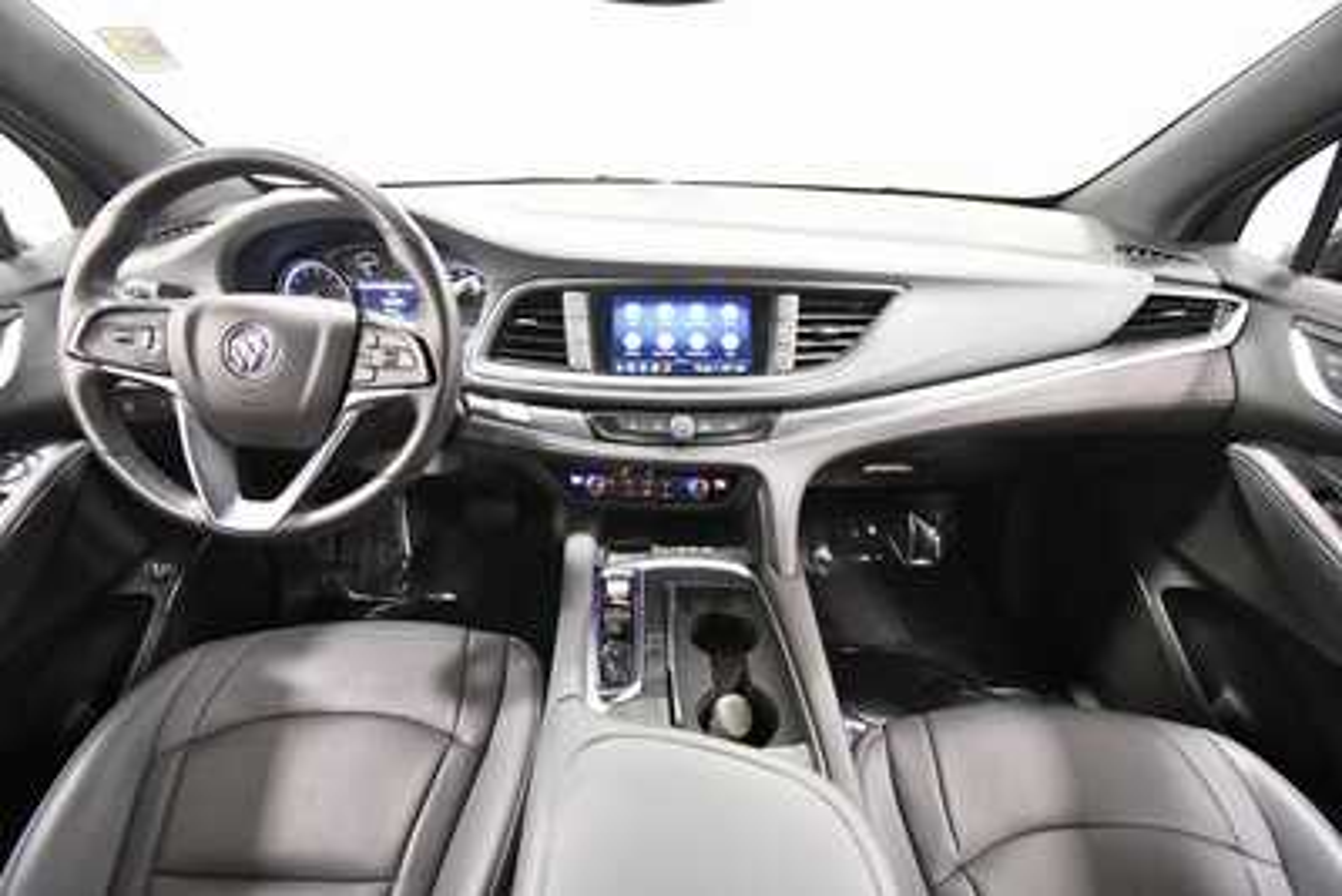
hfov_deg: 100.4
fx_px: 559
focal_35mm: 15
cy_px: 448
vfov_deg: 77.4
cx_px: 671
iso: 4500
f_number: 4.5
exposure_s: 1/60
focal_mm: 10
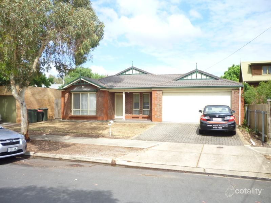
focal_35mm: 28
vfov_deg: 49.7
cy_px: 102
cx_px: 136
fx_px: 219
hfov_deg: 63.4
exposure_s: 1/500
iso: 100
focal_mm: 5
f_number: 3.1
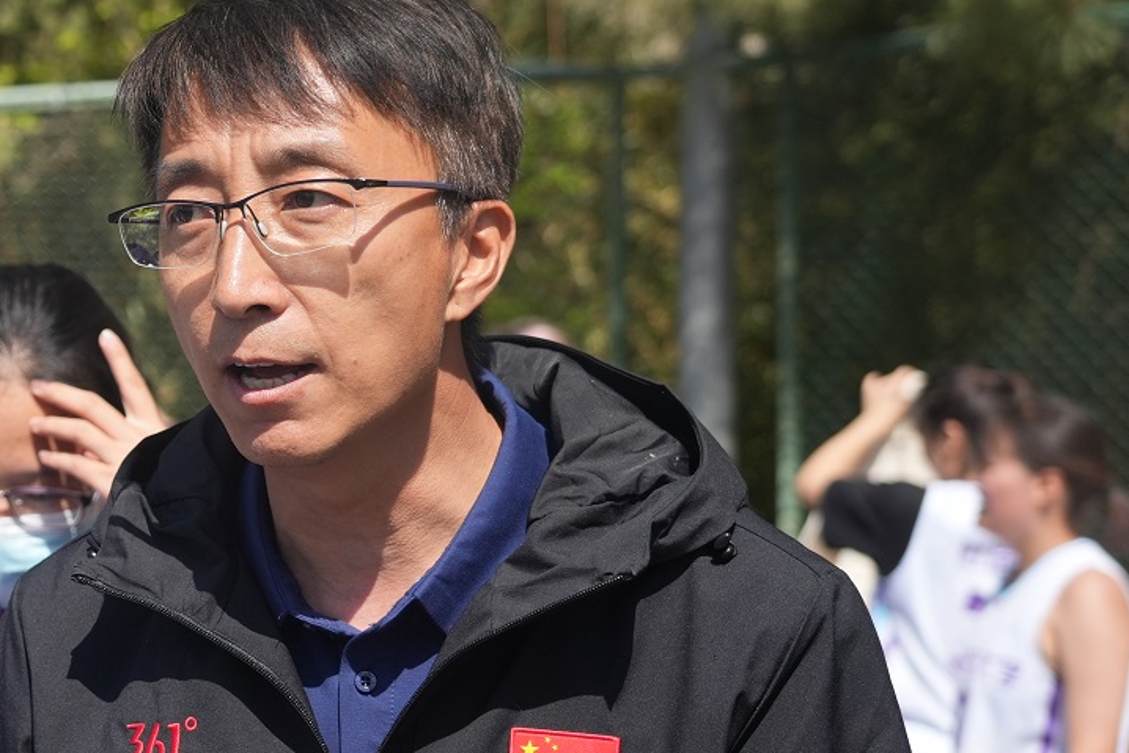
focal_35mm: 94
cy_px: 457
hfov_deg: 21.1
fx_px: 2948
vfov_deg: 14.5
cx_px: 55
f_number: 4
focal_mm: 45
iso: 320
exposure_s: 1/3200
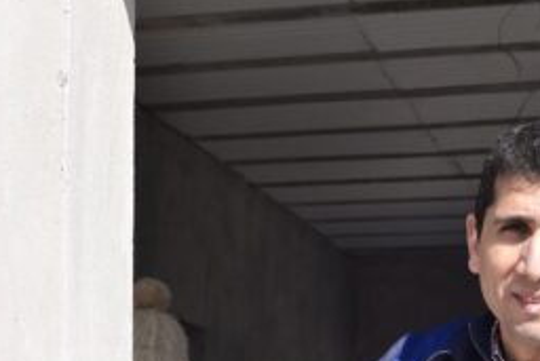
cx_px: 346
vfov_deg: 13.1
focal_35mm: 104
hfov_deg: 19.7
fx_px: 1553
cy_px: 357
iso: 400
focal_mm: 23
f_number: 5.6
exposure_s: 1/1600
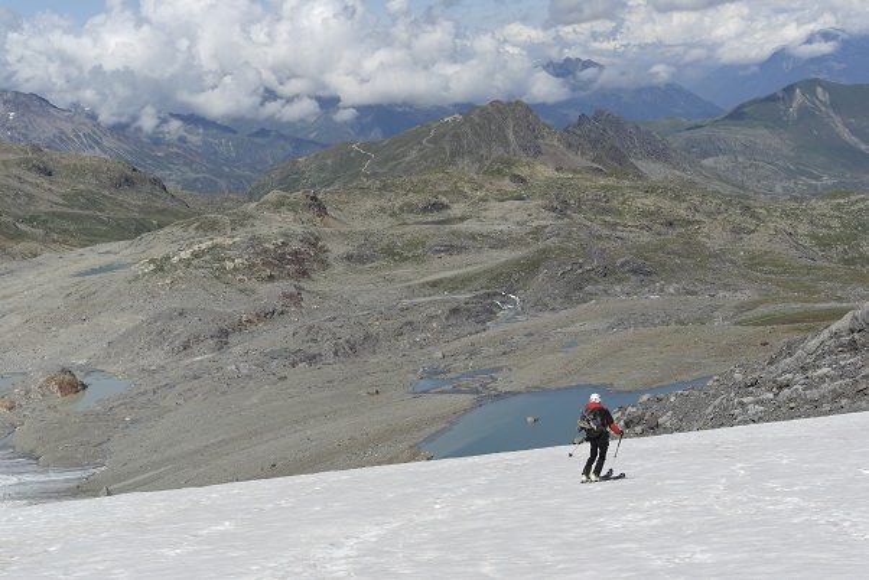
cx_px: 434
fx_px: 1859
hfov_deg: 26.3
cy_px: 290
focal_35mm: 77
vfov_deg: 17.7
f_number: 9
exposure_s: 1/320
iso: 100
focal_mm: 50
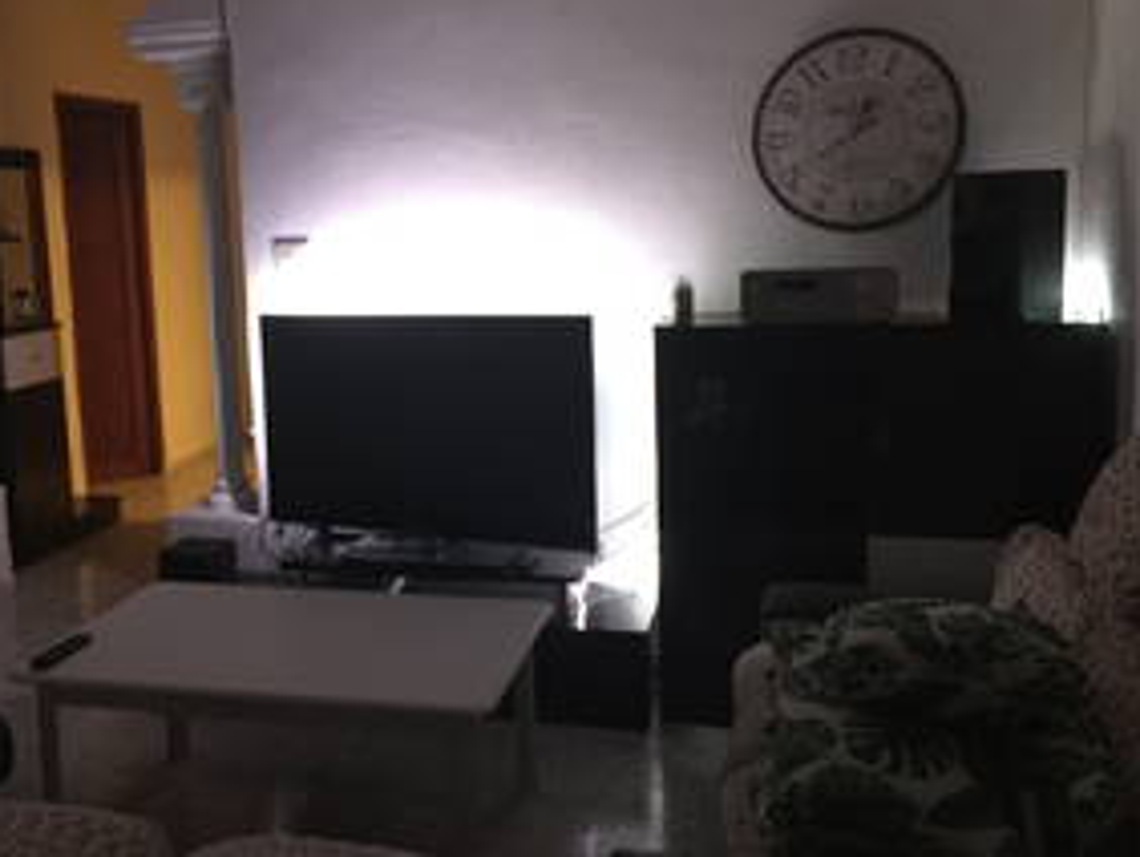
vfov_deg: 38.6
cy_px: 368
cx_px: 420
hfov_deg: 49.6
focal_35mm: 37
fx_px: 1220
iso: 200
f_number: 2.2
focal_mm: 4.15
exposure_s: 1/8
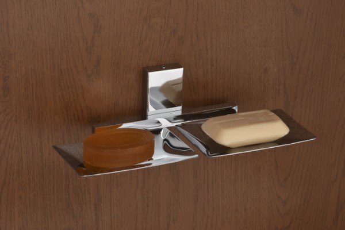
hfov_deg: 16.1
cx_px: 172
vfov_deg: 10.8
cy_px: 115
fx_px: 1217
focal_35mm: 127
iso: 100
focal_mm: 85
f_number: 16
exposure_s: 1/30
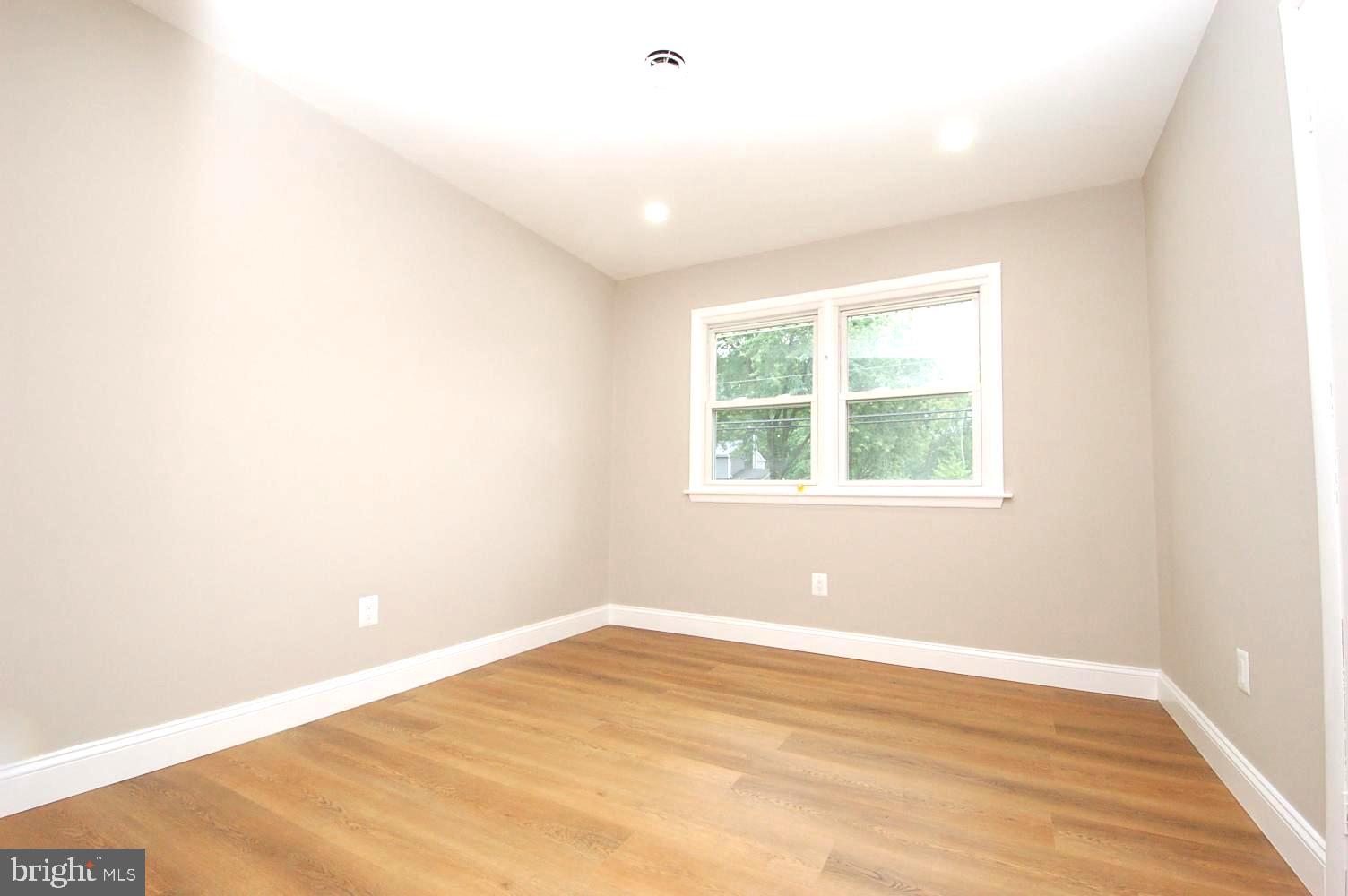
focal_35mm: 15
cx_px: 674
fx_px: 561
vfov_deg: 77.2
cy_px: 448
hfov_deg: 100.4
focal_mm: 10
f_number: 8
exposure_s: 1/60
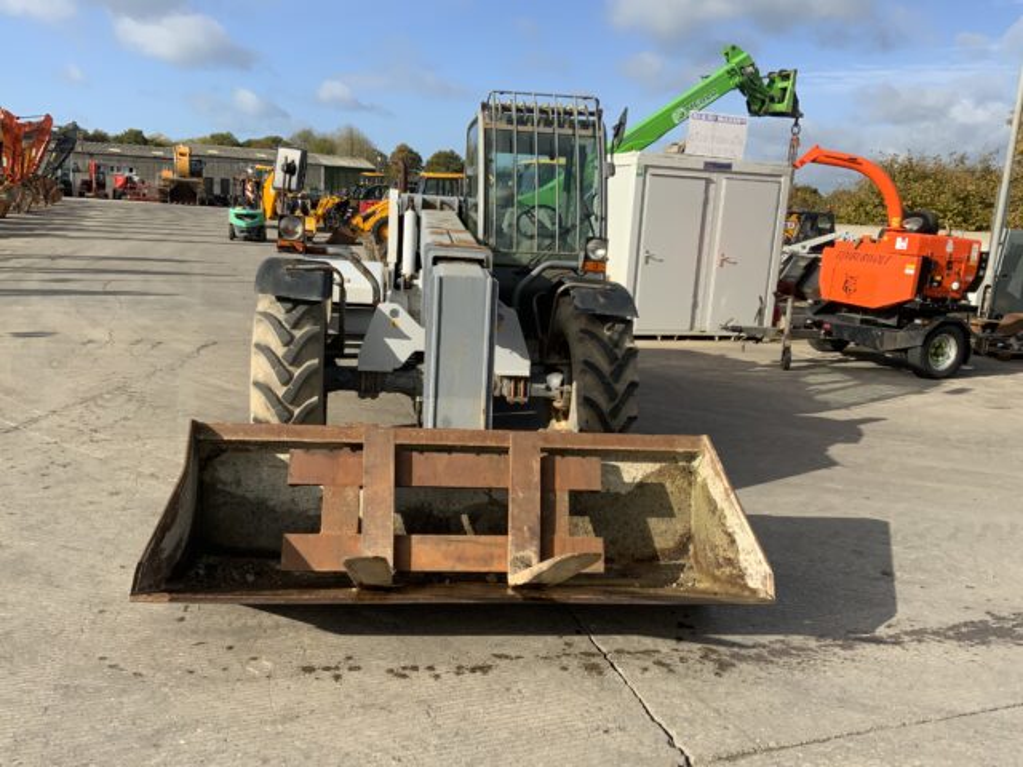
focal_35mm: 29
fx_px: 857
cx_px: 512
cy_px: 384
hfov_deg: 61.7
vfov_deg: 48.2
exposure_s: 1/1626
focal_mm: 3
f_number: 1.8
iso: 16
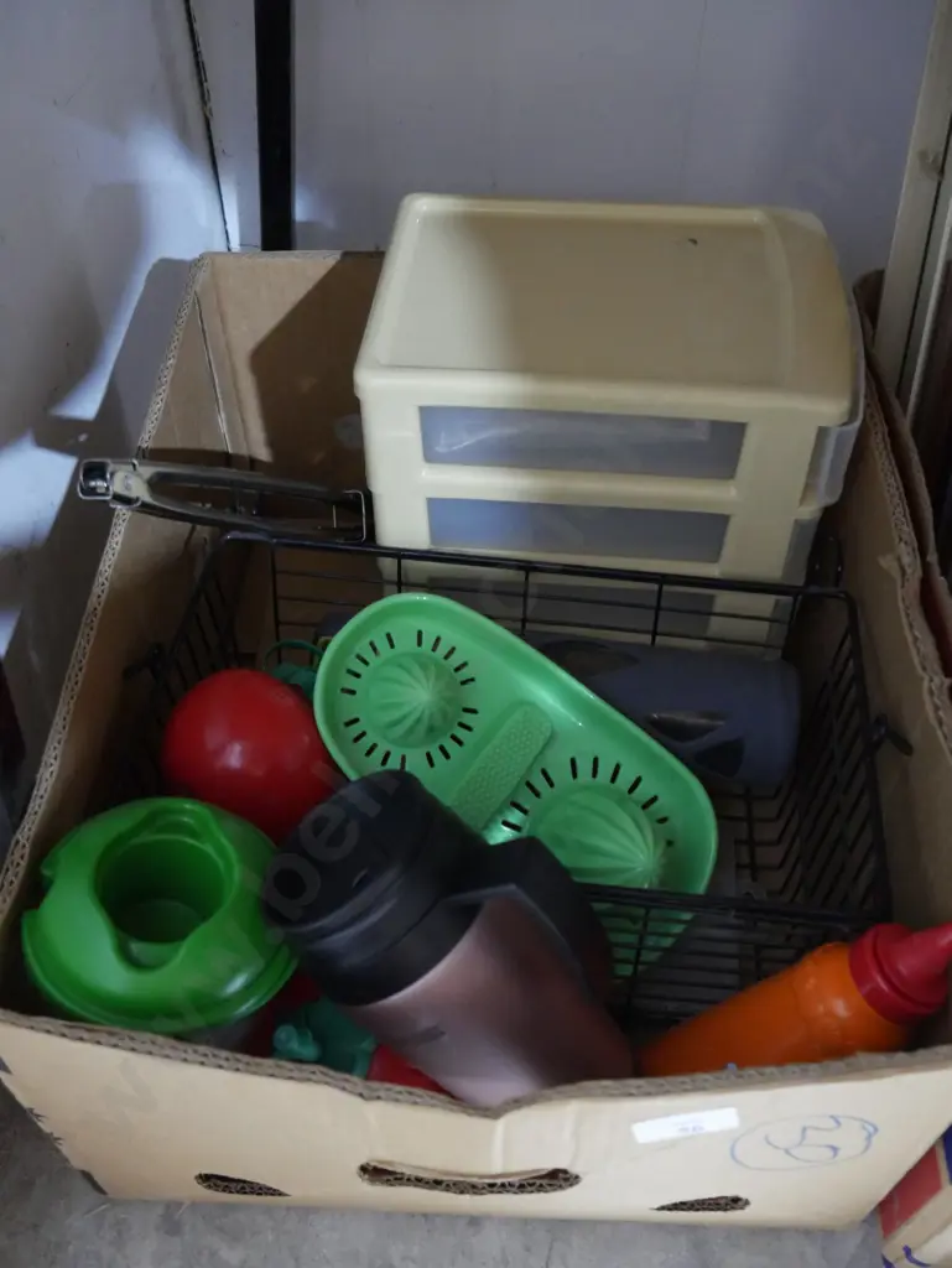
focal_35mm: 32
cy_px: 634
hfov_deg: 44.2
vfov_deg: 56.8
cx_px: 476
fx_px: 1172
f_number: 3.6
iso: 3200
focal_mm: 16
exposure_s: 1/20
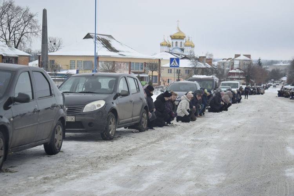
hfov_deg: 24.6
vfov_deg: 16.6
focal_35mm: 82
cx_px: 147
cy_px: 98
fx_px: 674
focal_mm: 55
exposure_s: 1/125
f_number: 5.6
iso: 100
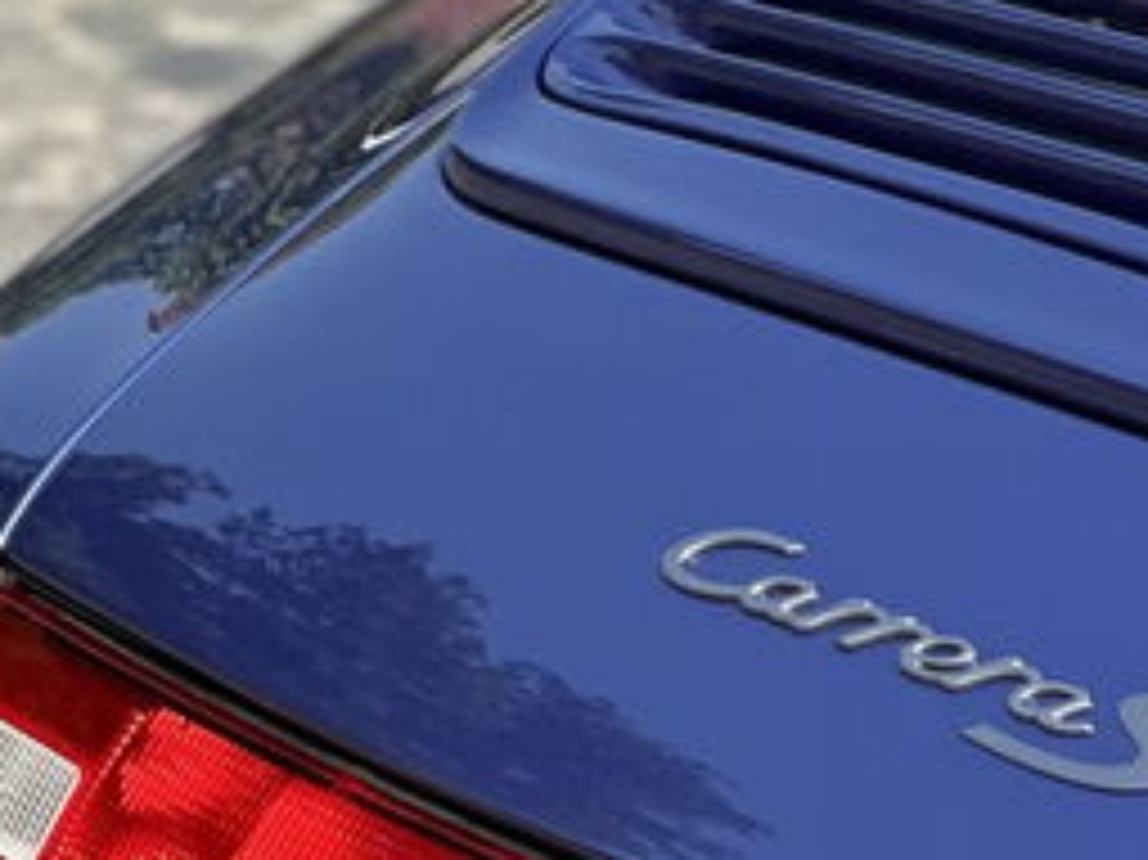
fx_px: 10243
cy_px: 1279
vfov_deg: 4.8
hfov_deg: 6.4
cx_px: 1405
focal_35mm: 309
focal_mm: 9
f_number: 2.8
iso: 25
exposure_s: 1/270
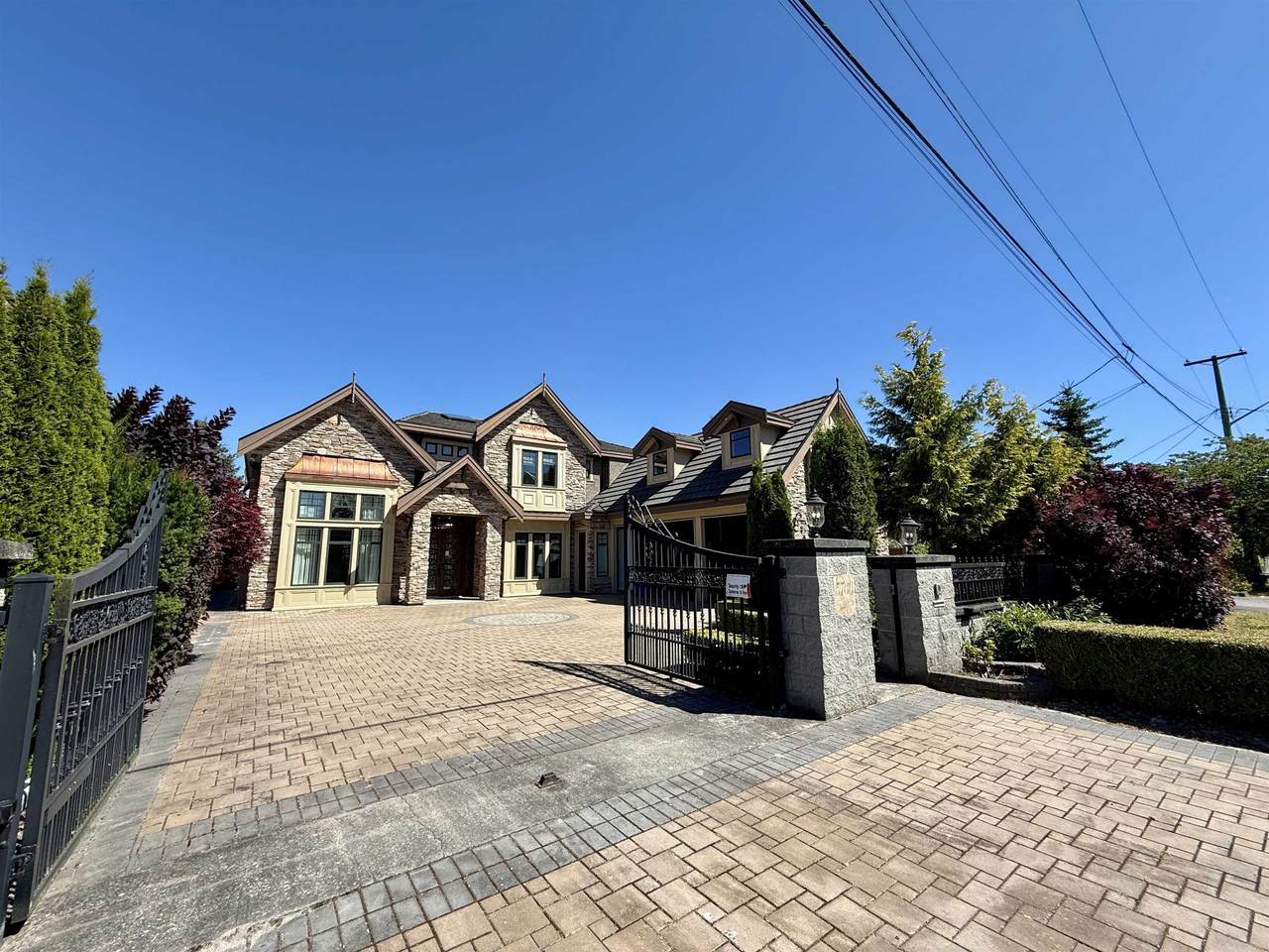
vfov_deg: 85.7
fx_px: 513
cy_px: 476
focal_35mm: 14
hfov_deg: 102.1
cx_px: 634
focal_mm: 2.22
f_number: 2.2
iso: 50
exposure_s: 1/1572
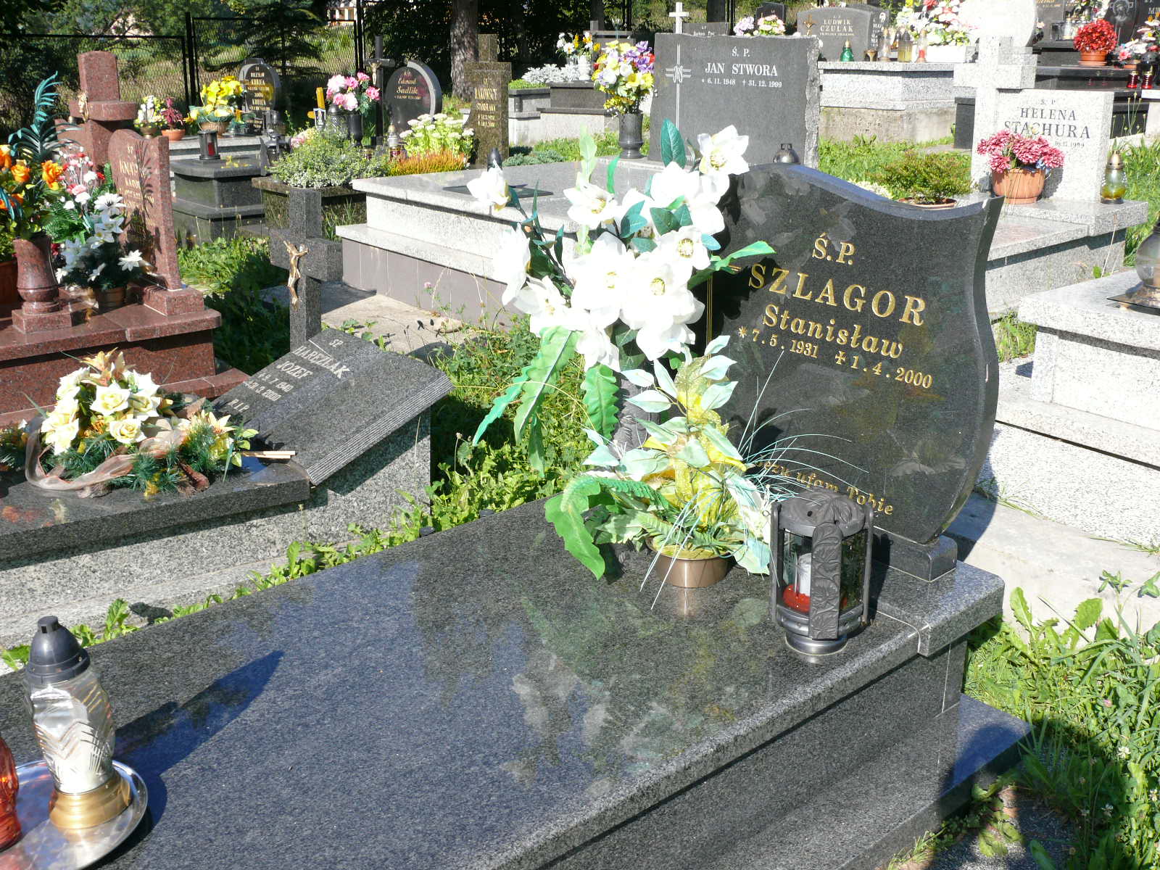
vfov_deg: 40.7
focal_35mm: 35
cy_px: 435
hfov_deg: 52.6
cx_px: 580
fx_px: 1173
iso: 100
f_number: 5.6
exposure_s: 1/250
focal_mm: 7.4
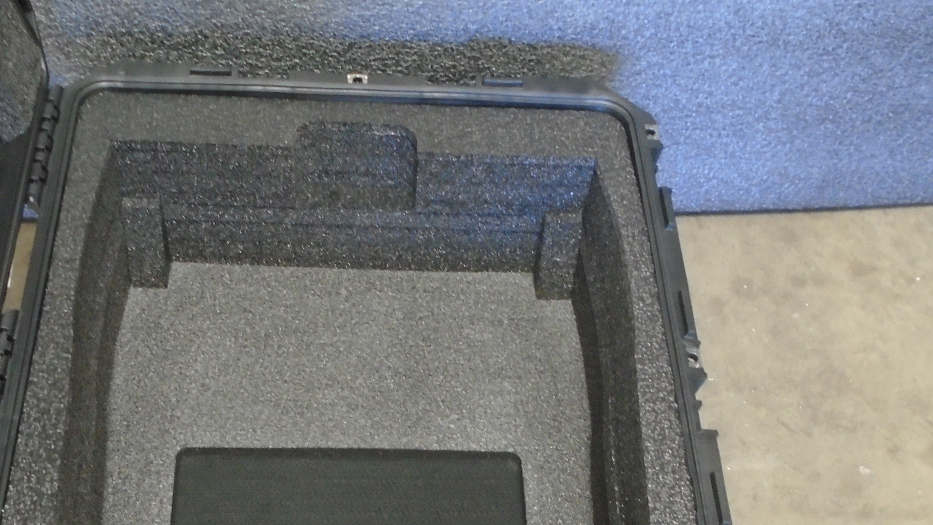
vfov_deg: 27.2
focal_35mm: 42
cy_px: 485
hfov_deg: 48.2
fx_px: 1039
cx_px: 399
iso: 400
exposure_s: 1/10
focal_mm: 4.6
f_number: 3.2
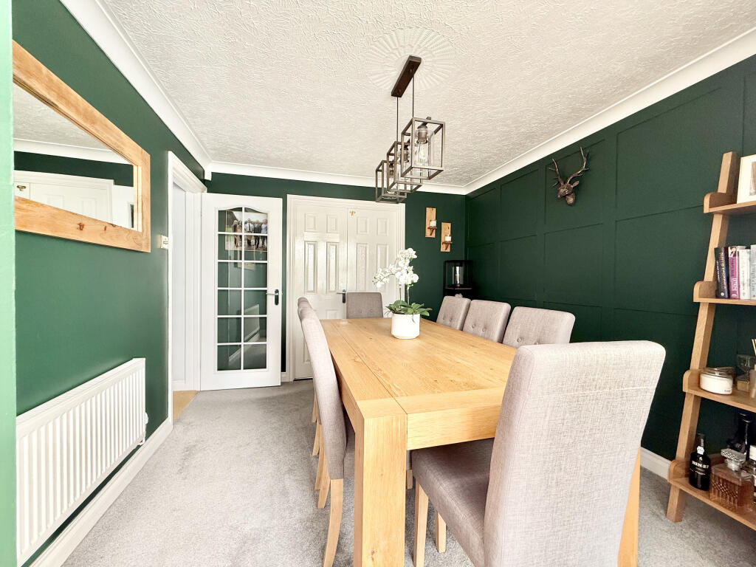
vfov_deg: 85.7
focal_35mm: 14
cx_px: 378
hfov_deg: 102.1
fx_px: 306
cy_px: 284
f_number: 2.2
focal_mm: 2.22
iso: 160
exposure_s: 1/99
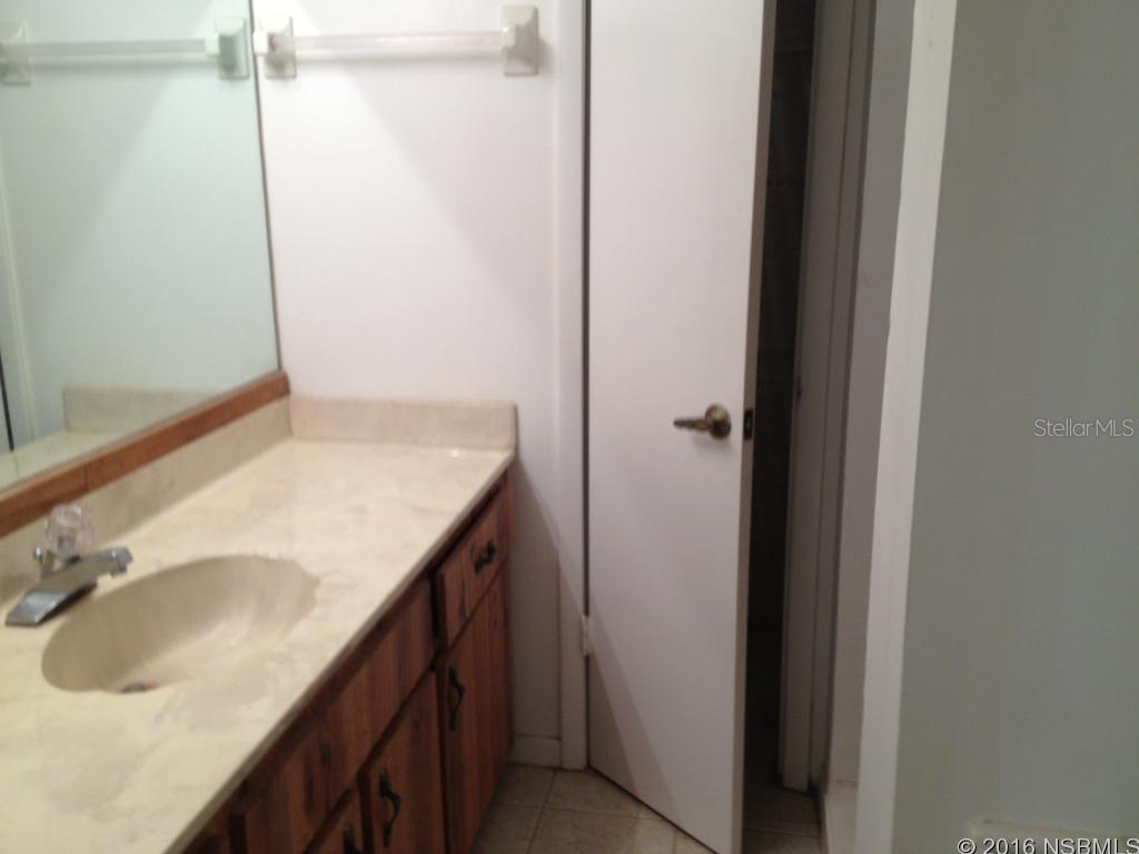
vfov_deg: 40.7
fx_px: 1152
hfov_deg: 52.6
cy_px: 427
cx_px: 570
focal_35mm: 35
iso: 64
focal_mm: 4.28
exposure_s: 1/60
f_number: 2.4
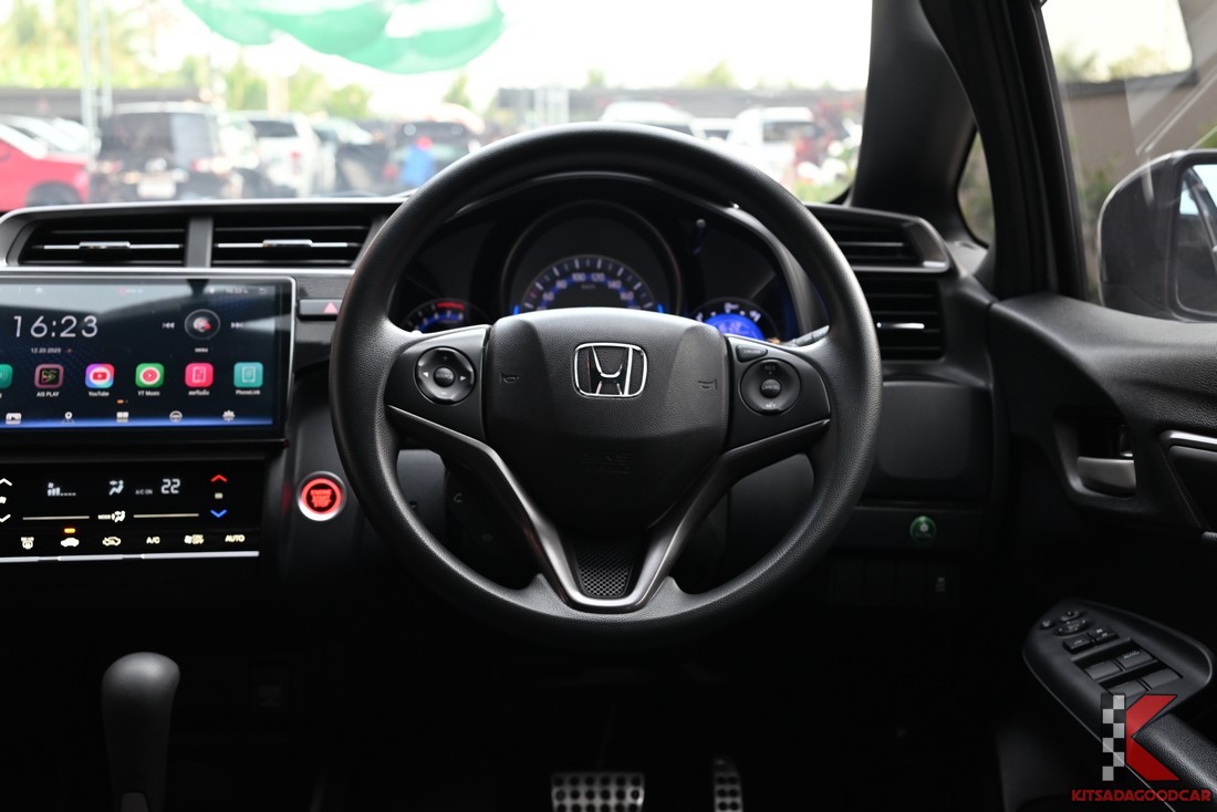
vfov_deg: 31.2
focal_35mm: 43
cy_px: 406
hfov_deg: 45.4
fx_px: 1454
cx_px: 608
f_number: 5.6
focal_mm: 43
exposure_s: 1/30
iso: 560
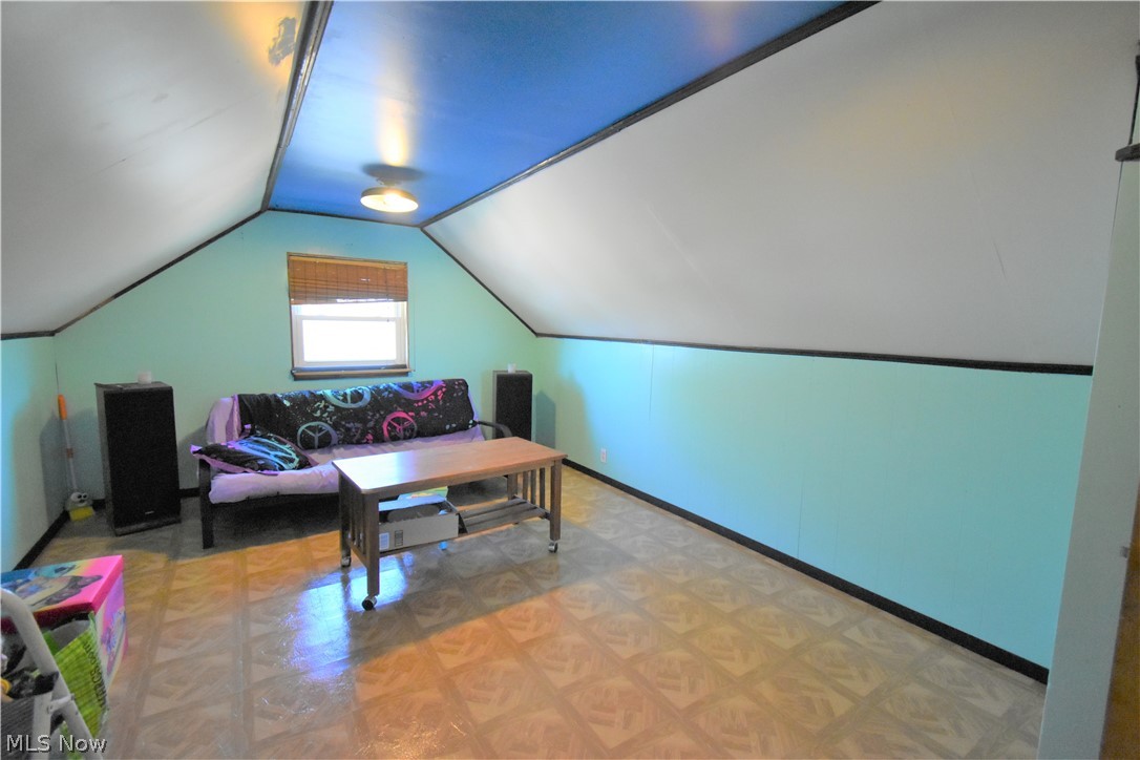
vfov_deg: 77.3
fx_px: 475
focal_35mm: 15
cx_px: 570
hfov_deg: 100.4
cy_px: 380
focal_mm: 10
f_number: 4.5
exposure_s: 1/125
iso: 2800
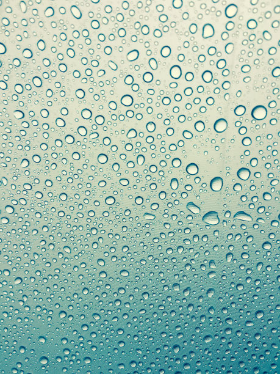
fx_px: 313
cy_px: 187
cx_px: 140
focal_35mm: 29
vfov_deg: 61.7
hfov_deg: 48.2
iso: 25
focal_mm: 4.15
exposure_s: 1/496
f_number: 2.2
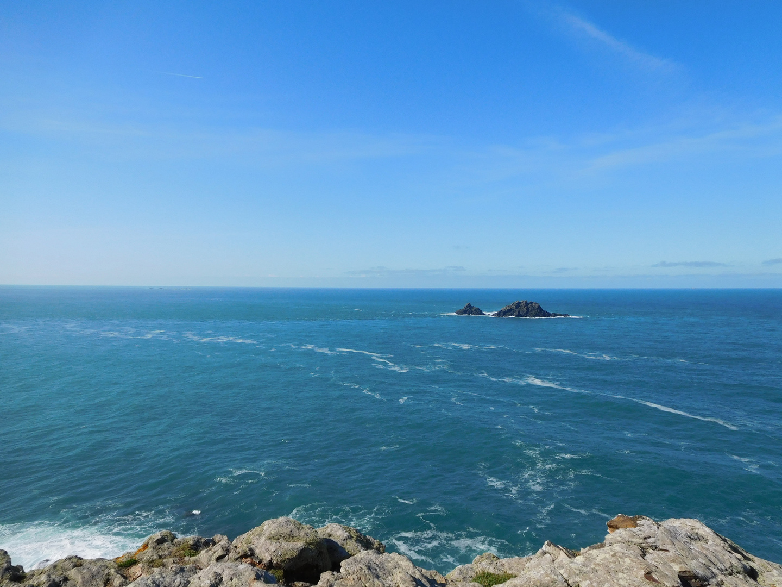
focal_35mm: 25
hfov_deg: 69.4
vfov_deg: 54.9
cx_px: 391
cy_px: 294
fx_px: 565
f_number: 6.8
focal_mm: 4.5
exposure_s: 1/500
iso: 125
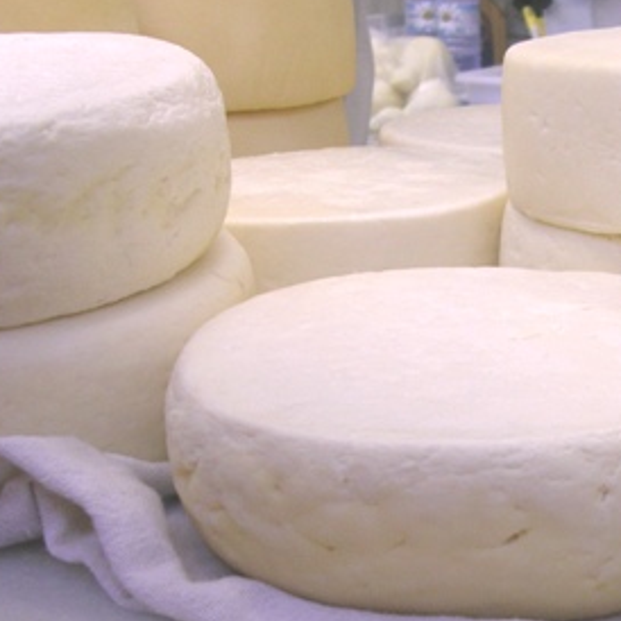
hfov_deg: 34.6
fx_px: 995
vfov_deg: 34.7
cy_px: 290
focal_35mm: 49
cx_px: 274
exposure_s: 1/29.4
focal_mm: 5.8
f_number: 2.8
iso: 86
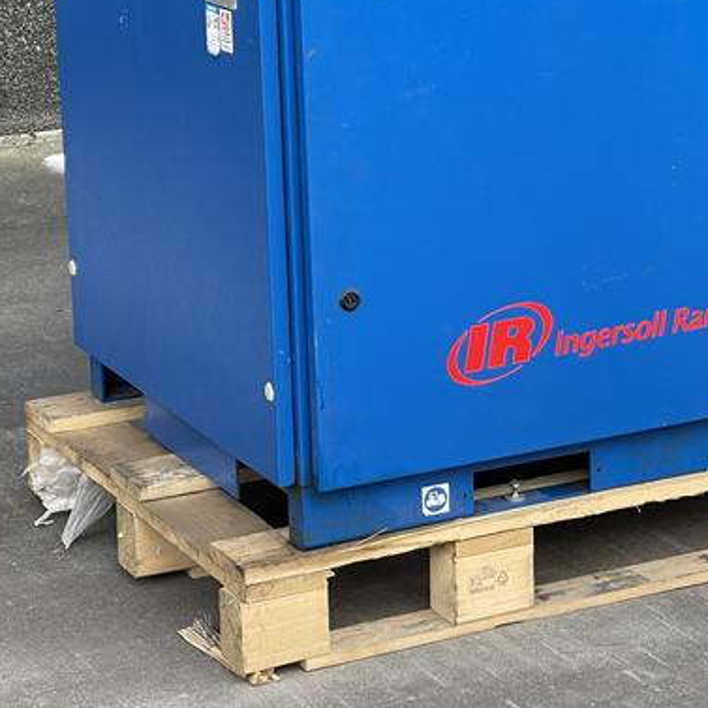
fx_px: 2777
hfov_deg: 14.5
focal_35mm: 120
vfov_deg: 14.5
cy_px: 148
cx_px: 522
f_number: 2.2
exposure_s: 1/117
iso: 20
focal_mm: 7.5
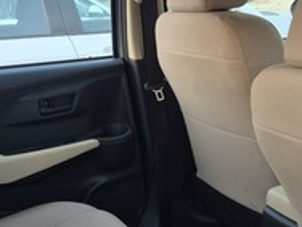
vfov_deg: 25.8
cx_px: 104
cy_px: 165
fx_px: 489
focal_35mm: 56
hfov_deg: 34.1
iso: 320
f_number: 1.8
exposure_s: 1/100
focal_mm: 5.4
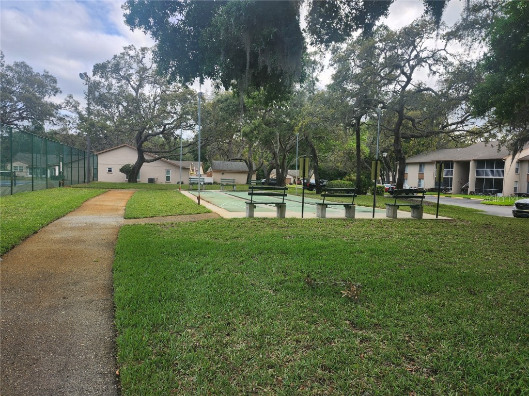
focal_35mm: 23
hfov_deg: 73.9
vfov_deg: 58.9
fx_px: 351
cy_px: 198
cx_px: 264
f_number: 1.8
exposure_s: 1/575
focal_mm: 5.54
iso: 25
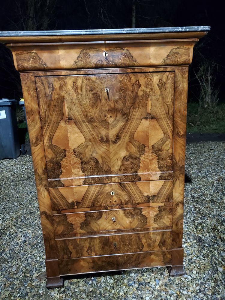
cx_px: 112
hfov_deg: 53.1
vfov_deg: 67.3
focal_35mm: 26
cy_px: 150
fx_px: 225
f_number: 1.5
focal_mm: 4.3
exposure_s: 1/10
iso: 640
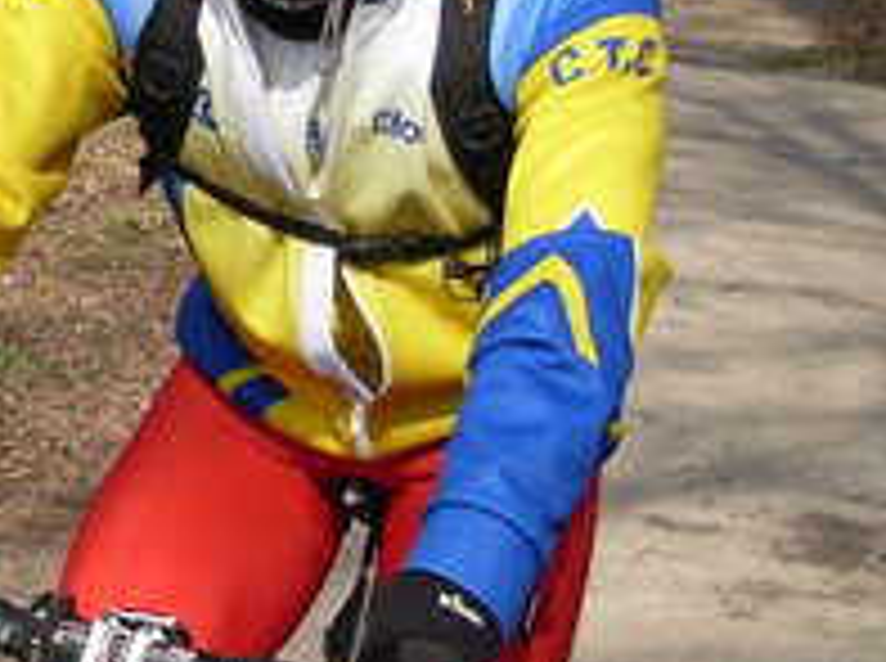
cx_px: -166
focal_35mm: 116
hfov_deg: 16.3
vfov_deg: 12.5
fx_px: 2964
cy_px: -59
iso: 79
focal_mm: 6.3
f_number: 2.9
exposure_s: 1/664
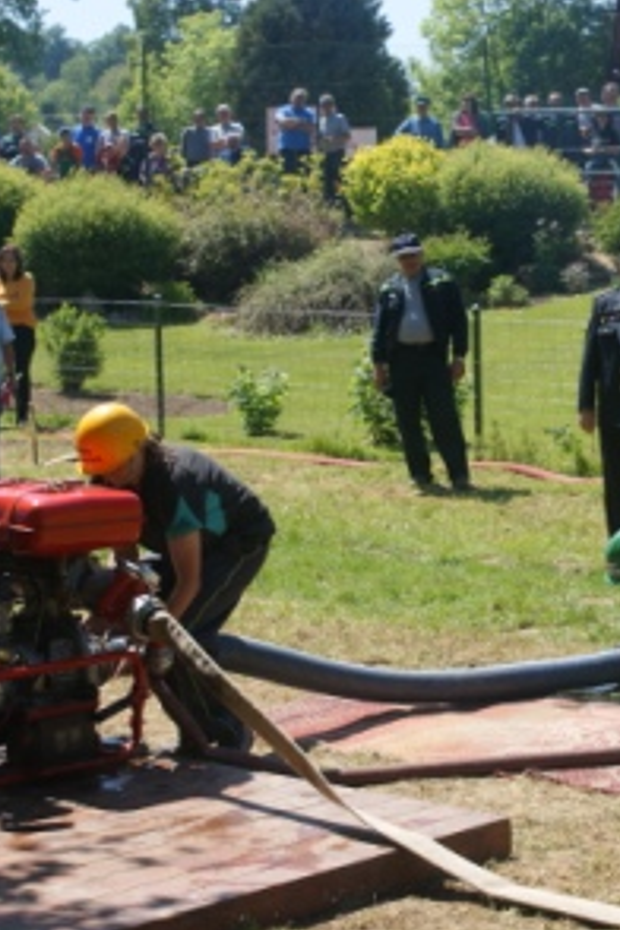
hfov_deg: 13.2
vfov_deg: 19.9
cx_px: 544
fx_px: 2654
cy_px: 462
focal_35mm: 103
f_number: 6.3
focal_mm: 45
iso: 100
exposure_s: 1/250
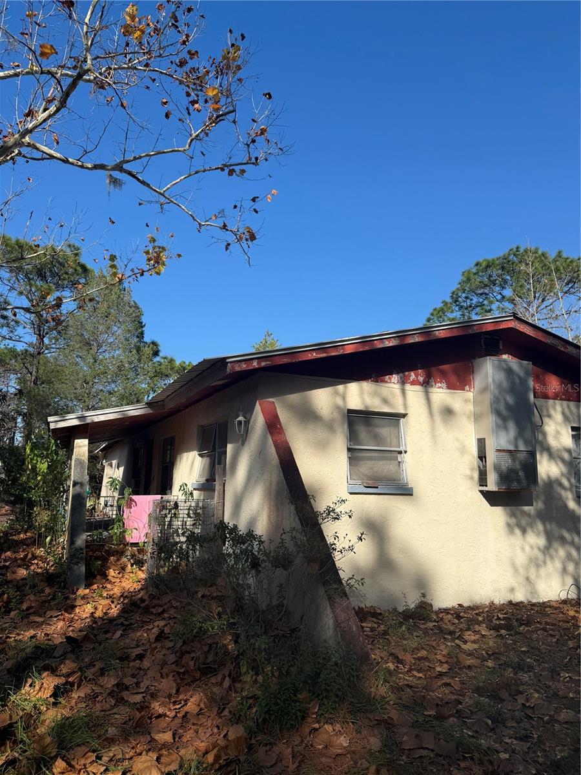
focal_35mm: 24
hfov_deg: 56.8
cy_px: 388
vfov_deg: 71.6
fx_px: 537
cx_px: 290
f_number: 1.78
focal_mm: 6.76
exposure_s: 1/4405
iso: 80
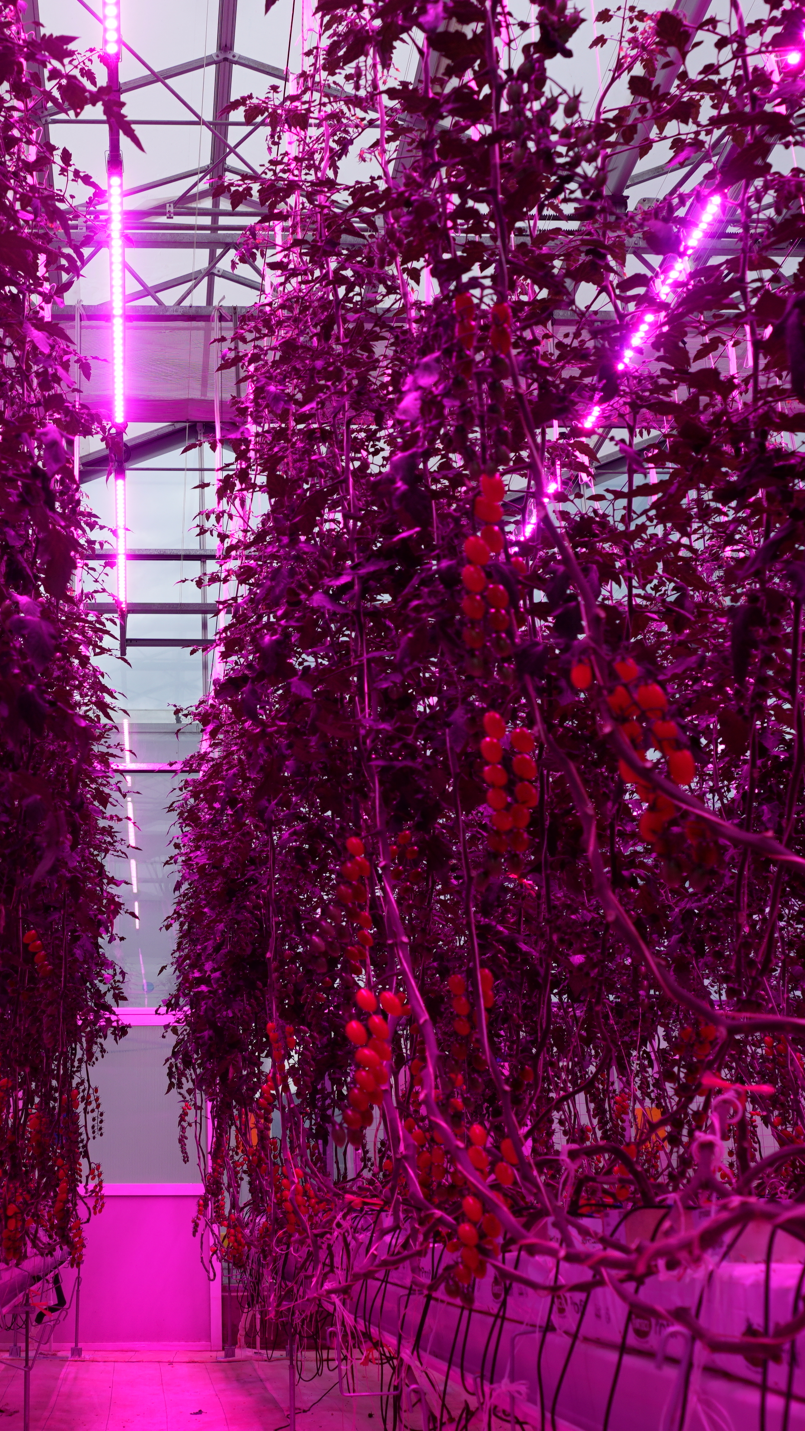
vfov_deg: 52.8
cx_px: 157
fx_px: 1442
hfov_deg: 30.4
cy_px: 719
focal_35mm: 38
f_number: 4
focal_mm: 16
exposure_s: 1/60
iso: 125
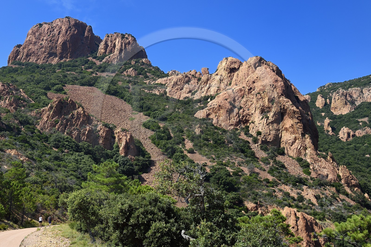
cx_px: 186
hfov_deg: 50.7
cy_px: 124
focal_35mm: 38
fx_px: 392
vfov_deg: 35.0
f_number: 10
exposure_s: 1/250
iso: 200
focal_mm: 38
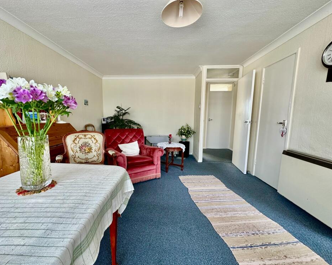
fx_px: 147
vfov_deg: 84.0
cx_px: 157
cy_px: 136
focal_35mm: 15
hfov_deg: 96.7
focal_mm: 2.22
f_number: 2.2
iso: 250
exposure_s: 1/99
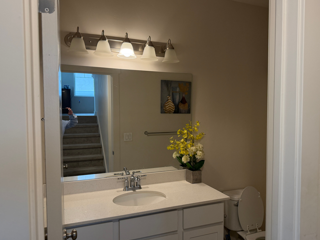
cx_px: 173
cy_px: 122
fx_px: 250
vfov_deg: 51.4
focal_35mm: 27
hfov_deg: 65.2
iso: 200
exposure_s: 1/153
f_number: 1.78
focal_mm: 6.76
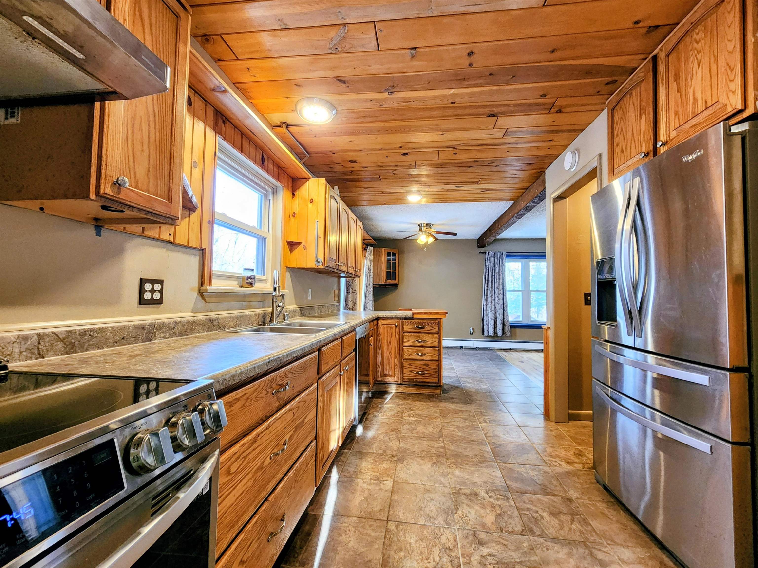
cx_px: 379
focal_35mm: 13
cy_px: 284
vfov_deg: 89.9
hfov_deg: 106.2
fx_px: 285
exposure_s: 1/60
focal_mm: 2.2
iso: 400
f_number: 2.2
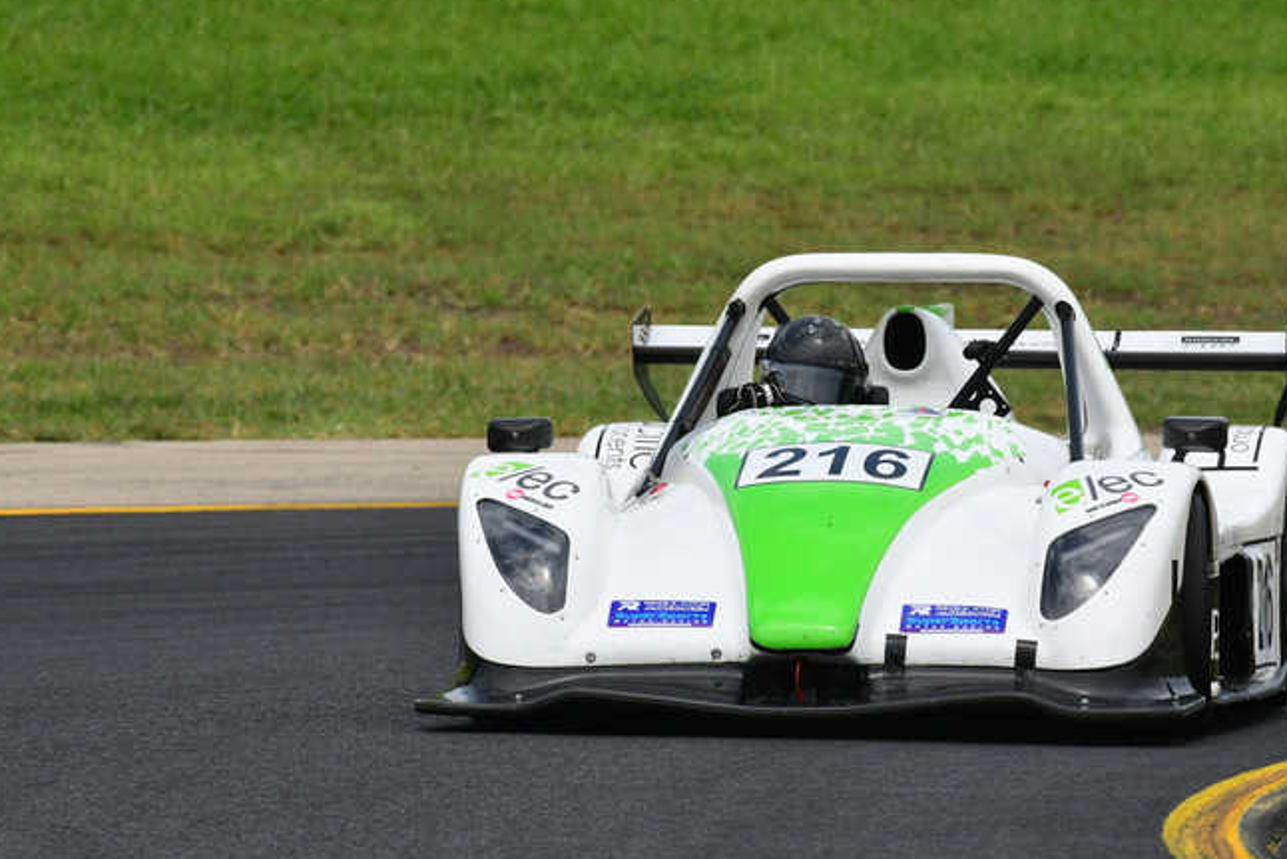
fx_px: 27246
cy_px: 375
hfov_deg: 2.7
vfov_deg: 1.8
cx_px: 755
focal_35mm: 762
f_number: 11
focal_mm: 410
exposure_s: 1/640
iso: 400
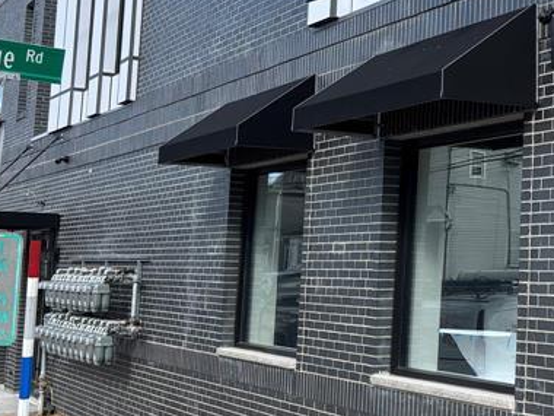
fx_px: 1120
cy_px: 147
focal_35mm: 70
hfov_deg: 24.8
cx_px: 679
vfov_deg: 21.0
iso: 50
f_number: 1.6
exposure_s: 1/1642
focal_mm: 5.96
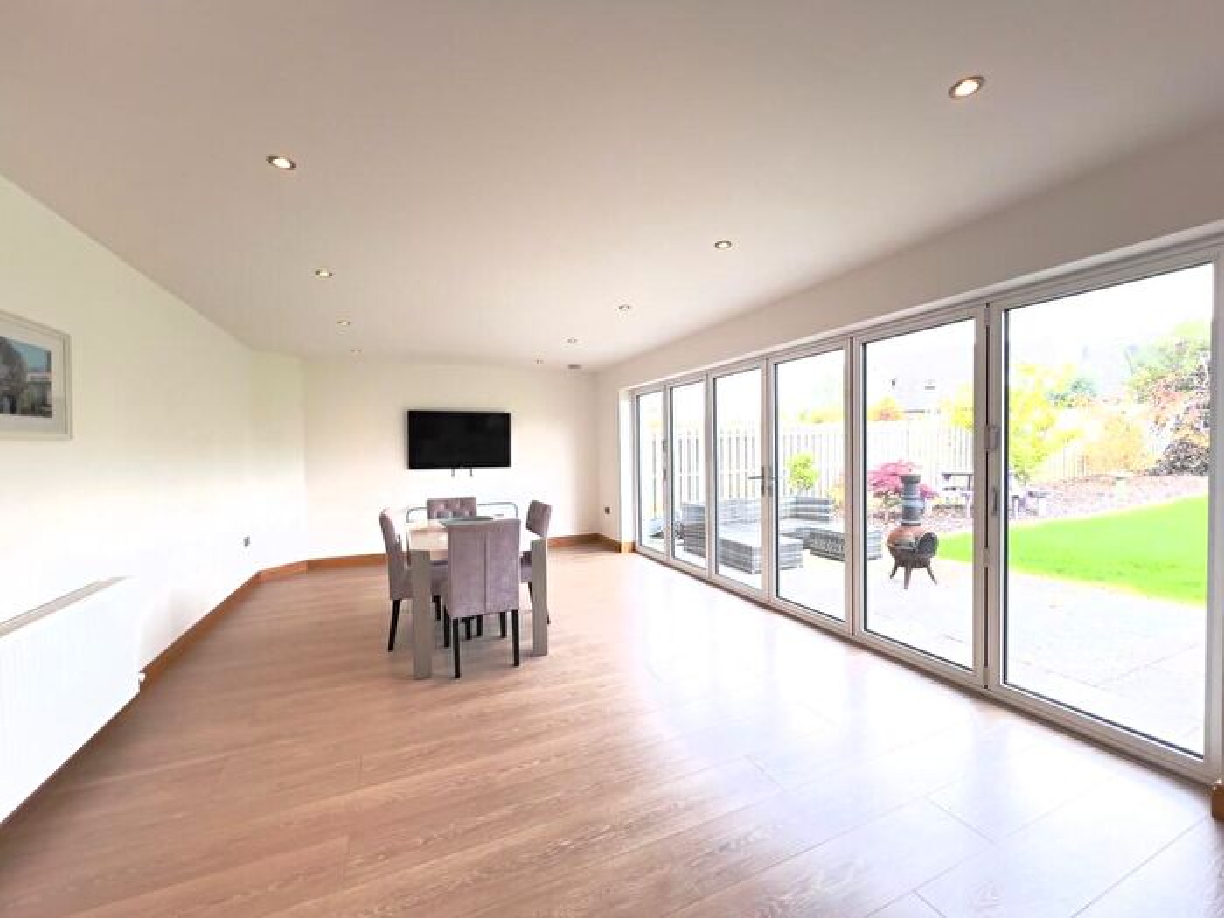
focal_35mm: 13
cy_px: 459
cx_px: 612
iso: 32
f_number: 1.8
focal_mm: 1.57
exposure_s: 1/151
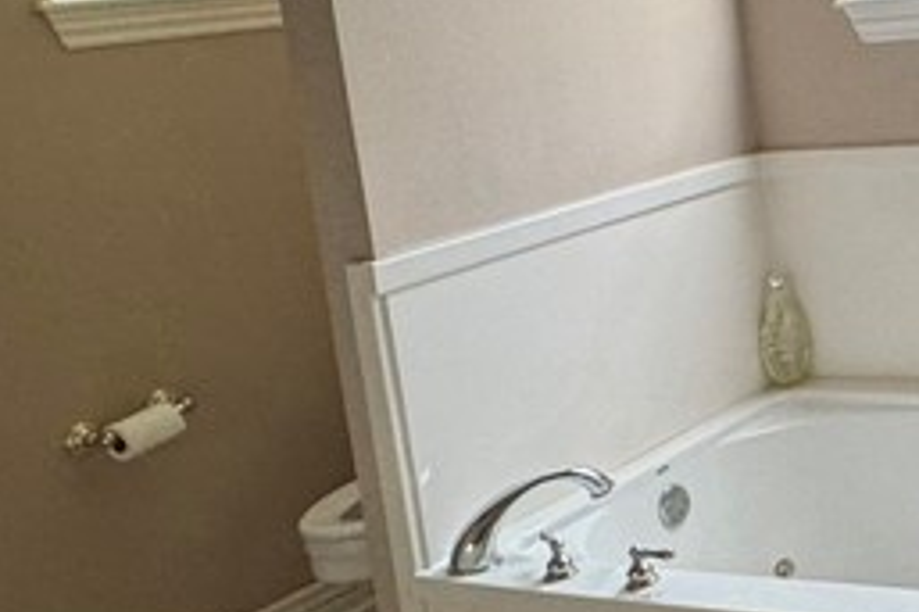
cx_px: 1187
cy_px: 89
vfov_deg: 22.9
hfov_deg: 28.5
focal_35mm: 58
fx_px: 1480
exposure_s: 1/60
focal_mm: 2.22
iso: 200
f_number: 2.2
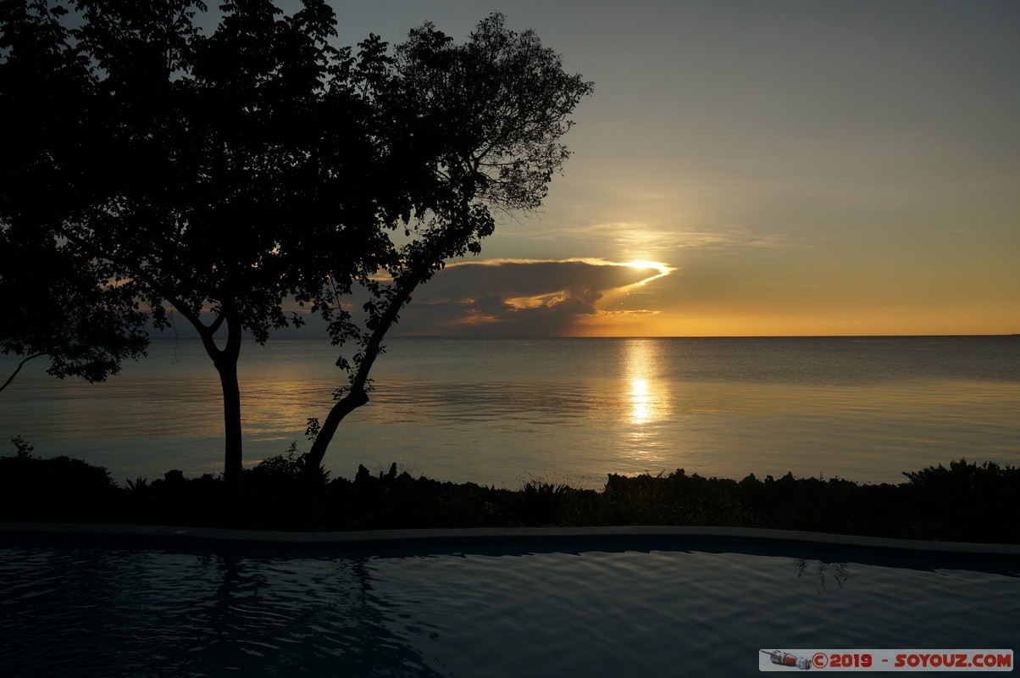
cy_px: 339
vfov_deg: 43.5
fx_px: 849
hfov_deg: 62.0
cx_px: 510
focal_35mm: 30
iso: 100
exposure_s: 1/640
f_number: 9
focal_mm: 20
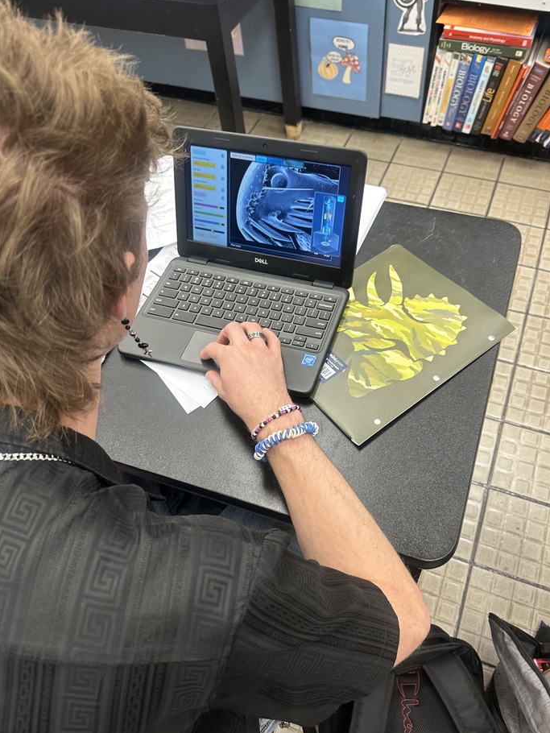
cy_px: 371
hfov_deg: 51.3
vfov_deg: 65.3
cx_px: 307
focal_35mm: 27
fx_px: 572
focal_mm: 6.86
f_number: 1.78
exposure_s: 1/67
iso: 160
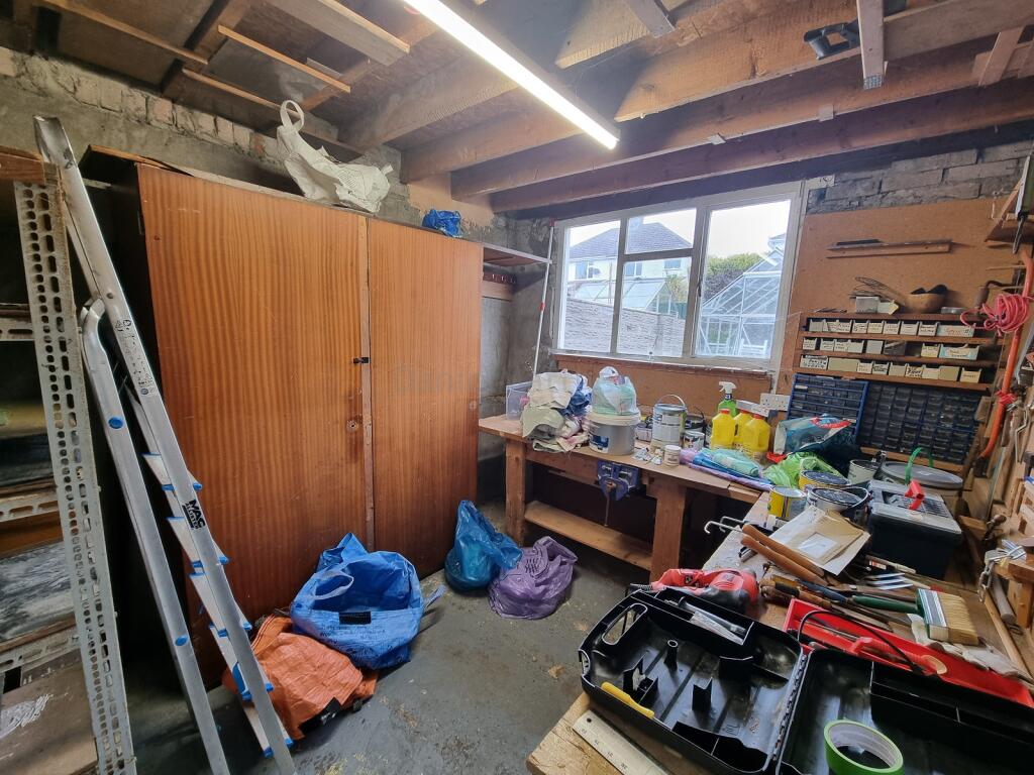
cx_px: 517
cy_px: 388
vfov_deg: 89.9
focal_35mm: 13
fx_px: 388
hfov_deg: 106.2
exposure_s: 1/50
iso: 160
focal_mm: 2.2
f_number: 2.2
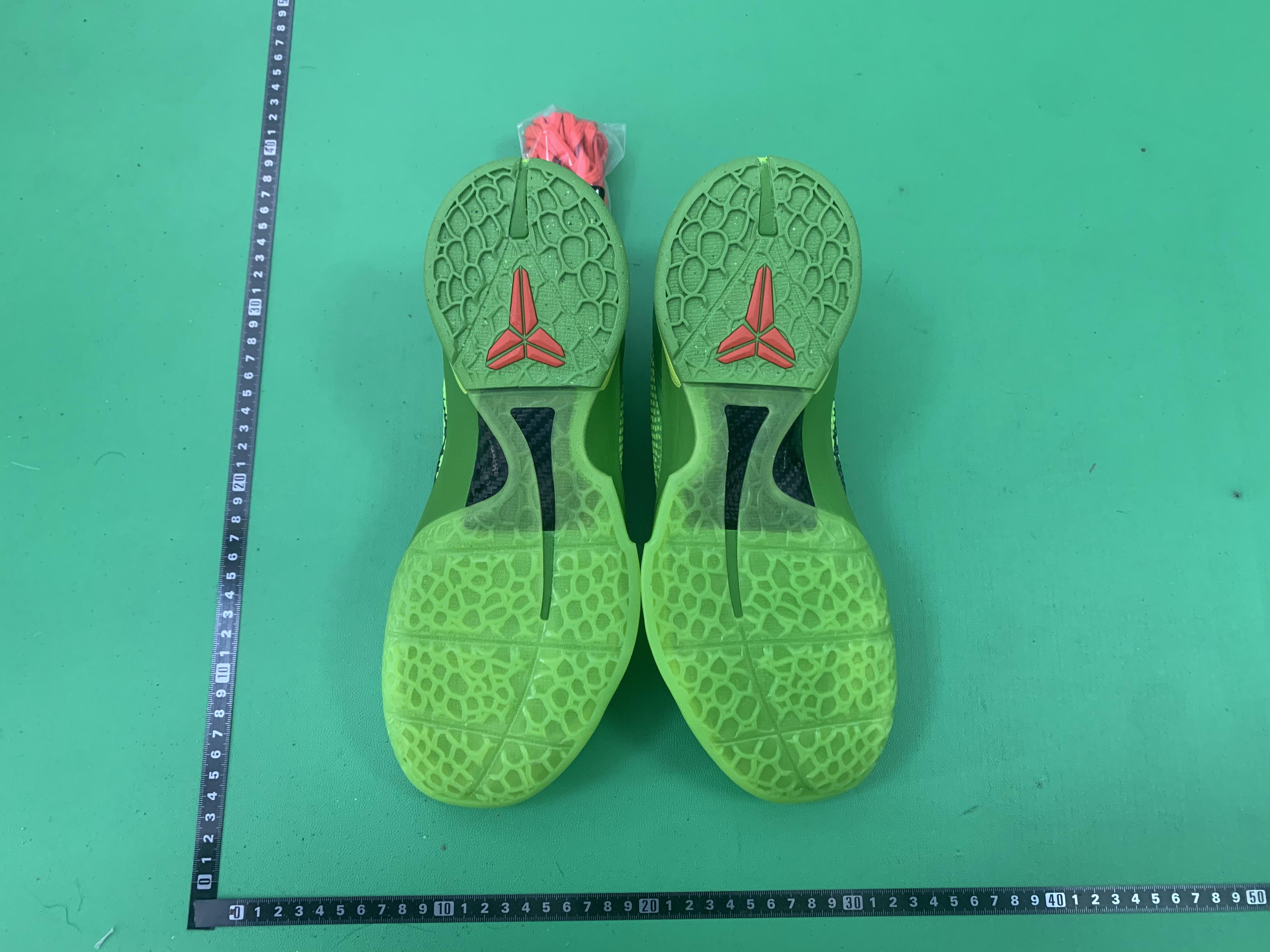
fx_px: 954
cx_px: 635
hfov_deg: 67.3
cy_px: 476
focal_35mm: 26
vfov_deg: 53.1
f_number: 1.8
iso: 160
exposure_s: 1/60
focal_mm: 4.25
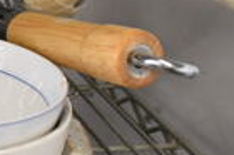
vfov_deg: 11.5
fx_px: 766
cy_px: -5
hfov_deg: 14.6
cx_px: -224
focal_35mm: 118
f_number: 3.5
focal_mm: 18
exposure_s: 1/125
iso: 1000
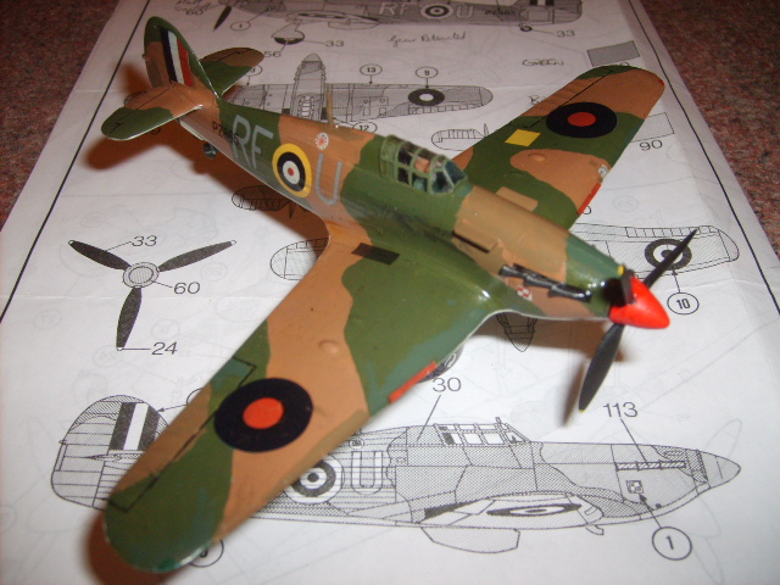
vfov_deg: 40.7
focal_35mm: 35
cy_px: 292
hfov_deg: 52.6
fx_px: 789
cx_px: 390
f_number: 2.8
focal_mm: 5.8
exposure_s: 1/45
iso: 100
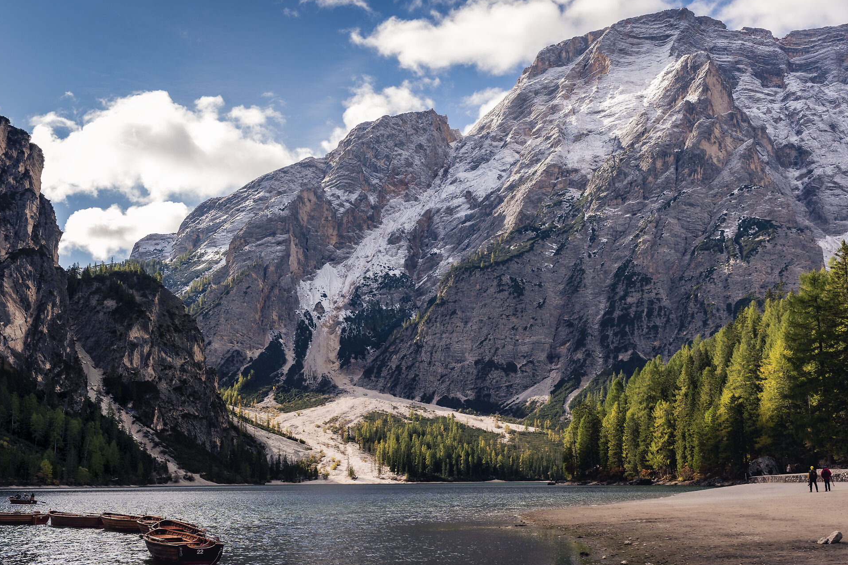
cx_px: 387
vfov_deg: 30.5
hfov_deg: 44.5
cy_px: 316
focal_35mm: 44
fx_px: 1036
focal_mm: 35
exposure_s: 1/250
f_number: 8
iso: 400
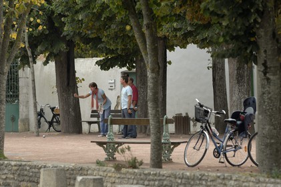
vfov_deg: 5.7
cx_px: 140
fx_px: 1872
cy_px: 94
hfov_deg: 8.6
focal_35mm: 240
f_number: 3.5
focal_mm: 160
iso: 100
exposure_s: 1/80
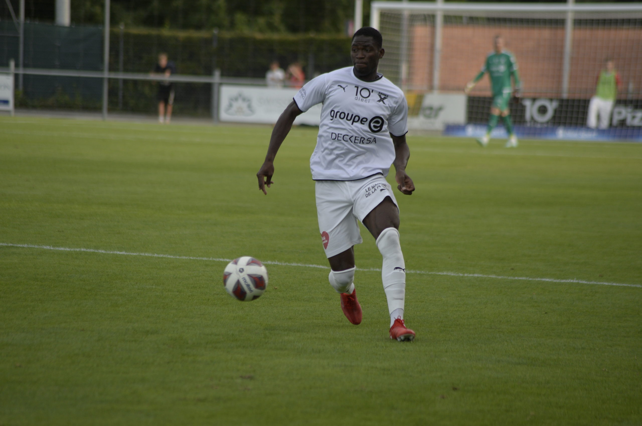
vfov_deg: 5.3
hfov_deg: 7.9
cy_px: 213
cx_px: 321
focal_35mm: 260
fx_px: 4632
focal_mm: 260
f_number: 5.6
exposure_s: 1/1250
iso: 900
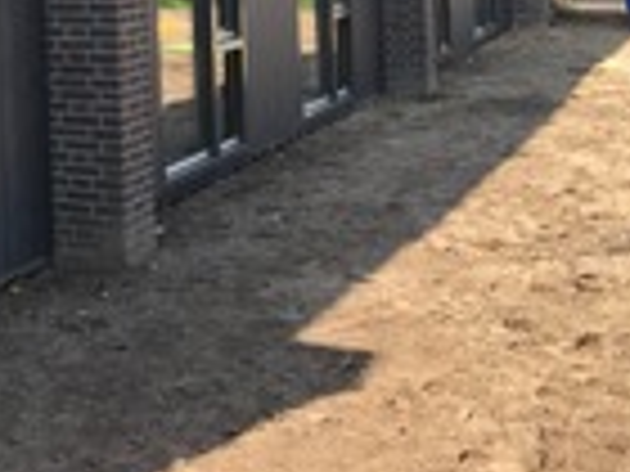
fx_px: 1438
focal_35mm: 79
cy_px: -135
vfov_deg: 17.5
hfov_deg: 22.0
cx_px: -214
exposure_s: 1/421
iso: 20
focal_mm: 3.99
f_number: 1.8
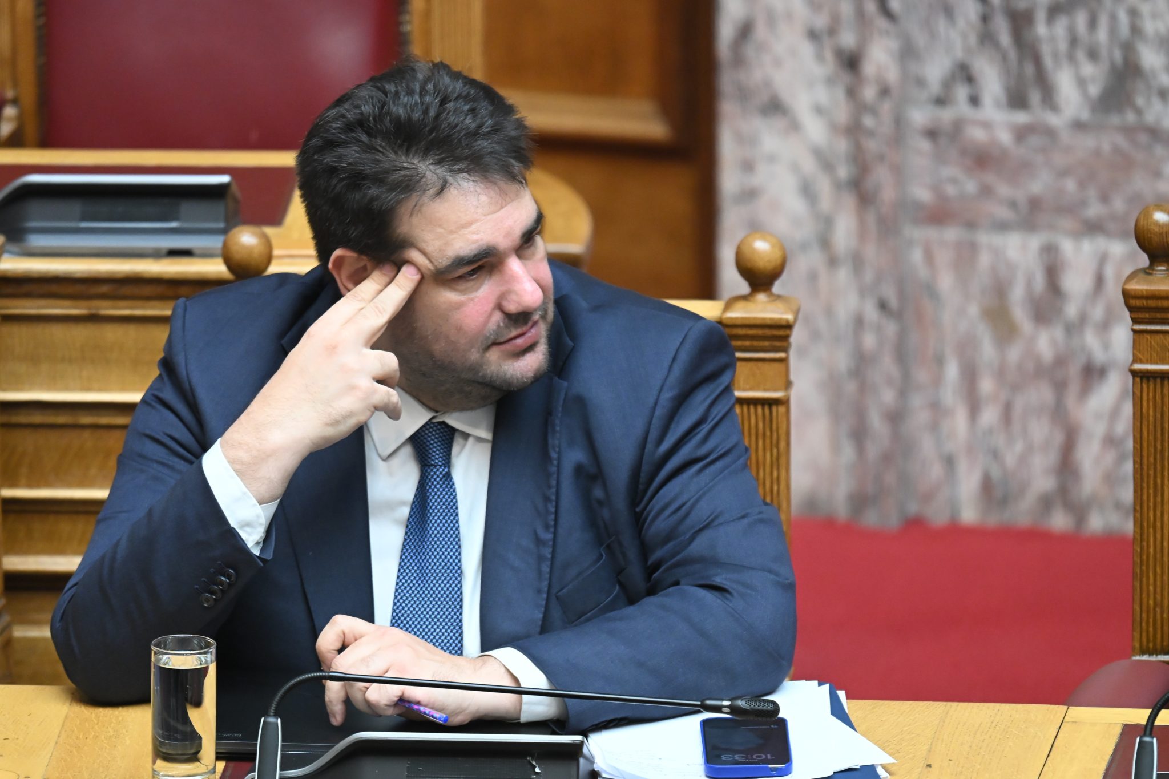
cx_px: 584
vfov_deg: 2.6
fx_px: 17208
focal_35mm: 530
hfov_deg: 3.9
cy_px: 390
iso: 6400
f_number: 6.3
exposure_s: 1/250
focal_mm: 530
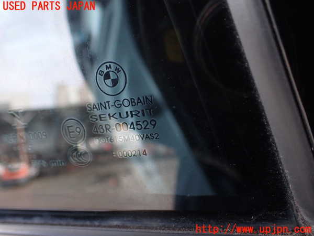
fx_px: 272
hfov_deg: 60.0
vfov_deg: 46.8
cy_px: 118
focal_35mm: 30
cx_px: 157
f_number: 2.3
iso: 160
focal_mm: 5.4
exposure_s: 1/125
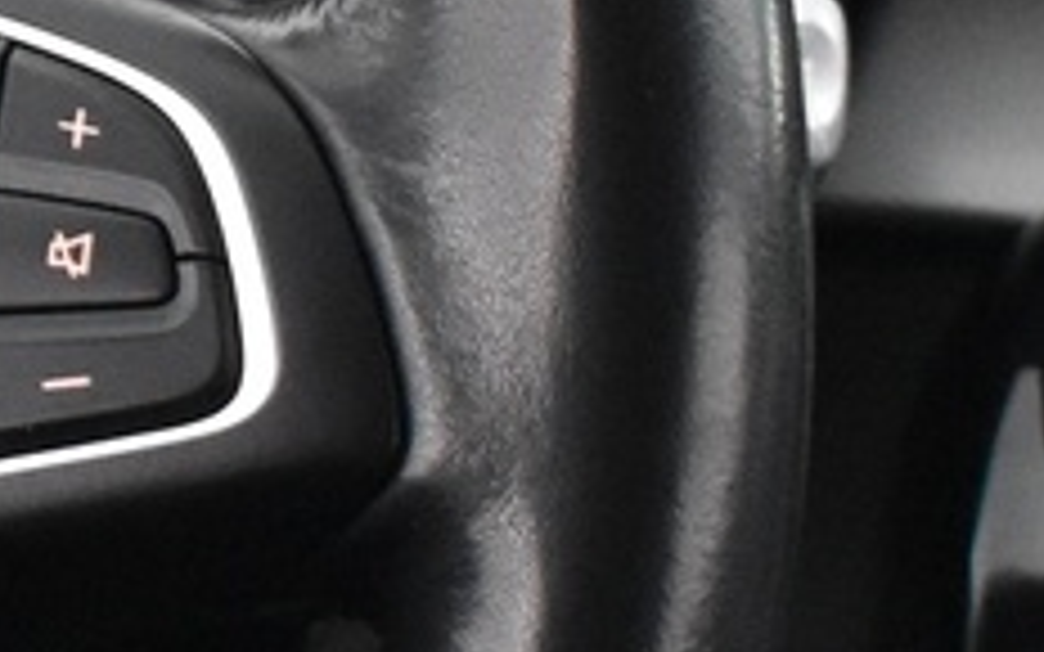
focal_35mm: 320
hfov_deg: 6.3
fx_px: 9105
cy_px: 310
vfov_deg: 4.1
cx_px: -1454
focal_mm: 30
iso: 3200
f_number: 4.2
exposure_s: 1/25
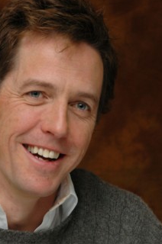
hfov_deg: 6.1
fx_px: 1525
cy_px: 123
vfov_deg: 9.2
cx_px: 70
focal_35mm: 225
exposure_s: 1/1250
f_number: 10
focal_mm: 120
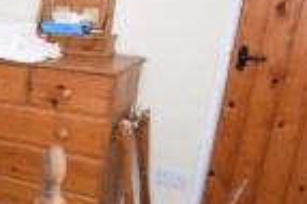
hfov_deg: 27.5
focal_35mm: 60
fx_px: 511
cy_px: 154
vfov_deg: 22.4
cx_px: -99
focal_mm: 12
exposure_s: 1/100
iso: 400
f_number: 5
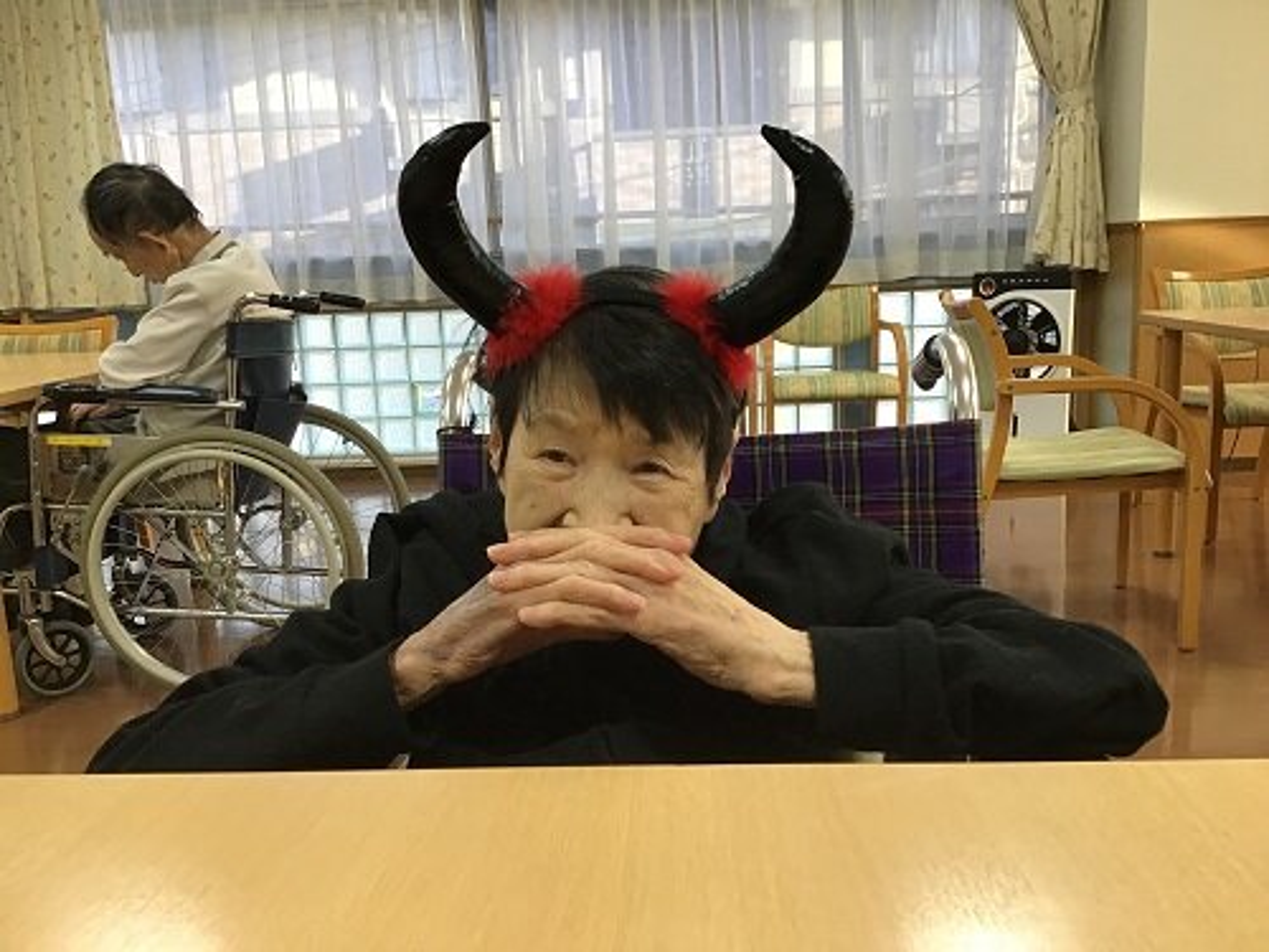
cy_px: 476
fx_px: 1136
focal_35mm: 31
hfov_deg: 58.4
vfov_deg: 45.4
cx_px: 634
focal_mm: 3.3
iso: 32
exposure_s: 1/30
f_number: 2.4
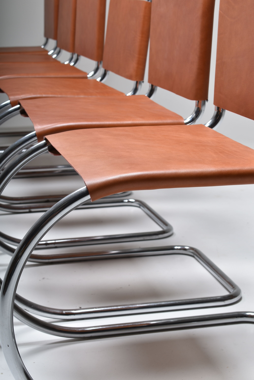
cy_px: 190
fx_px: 871
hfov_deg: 16.6
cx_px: 127
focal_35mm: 82
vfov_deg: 24.6
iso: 100
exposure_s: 1/200
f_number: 10
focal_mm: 55
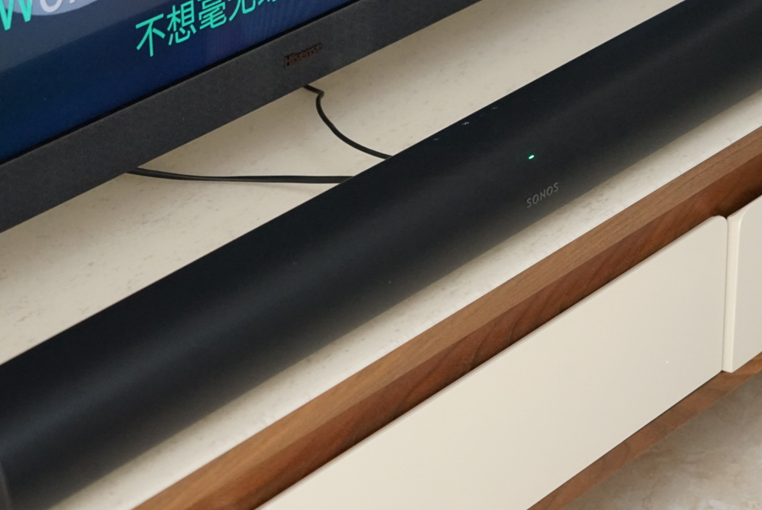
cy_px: 165
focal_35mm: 130
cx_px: 385
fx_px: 2754
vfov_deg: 10.6
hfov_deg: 15.8
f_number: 5.6
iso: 4000
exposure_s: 1/160
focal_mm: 80
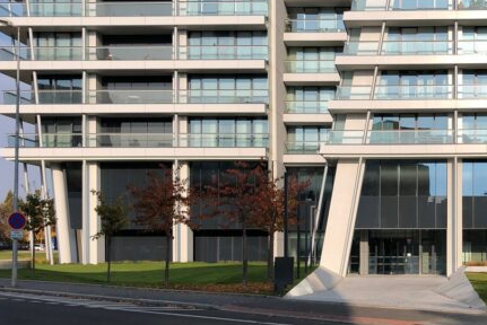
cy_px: 237
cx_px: 388
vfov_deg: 24.9
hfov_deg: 35.7
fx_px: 731
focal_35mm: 54
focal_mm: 4
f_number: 1.8
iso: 20
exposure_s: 1/2088
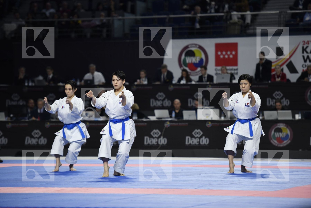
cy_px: 104
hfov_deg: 13.2
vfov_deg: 8.9
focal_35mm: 155
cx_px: 156
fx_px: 1339
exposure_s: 1/800
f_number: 2.8
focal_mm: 155
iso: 800
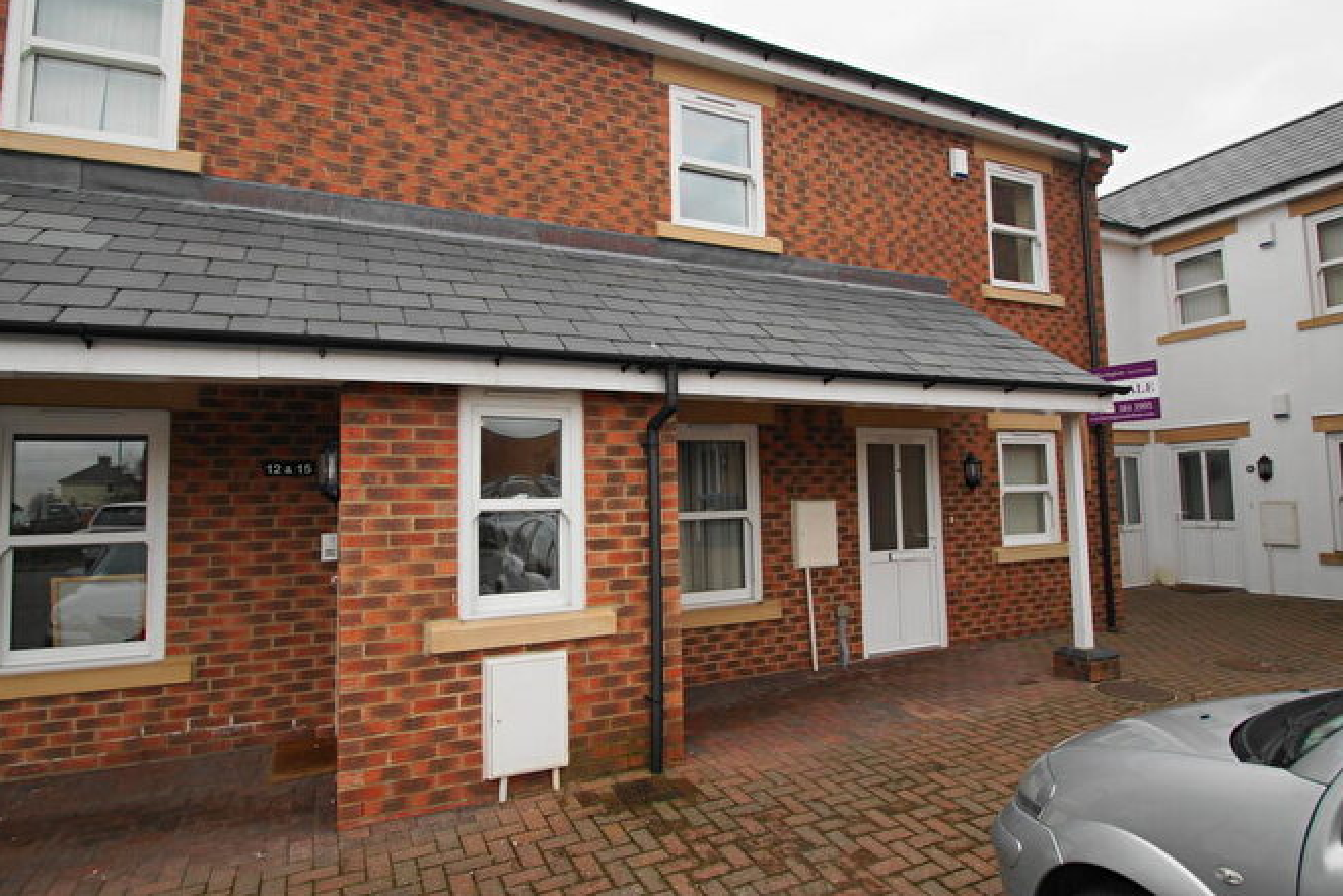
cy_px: 429
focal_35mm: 19
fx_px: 709
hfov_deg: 86.9
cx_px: 690
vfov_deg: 64.6
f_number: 4.5
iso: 100
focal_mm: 12
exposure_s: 1/80
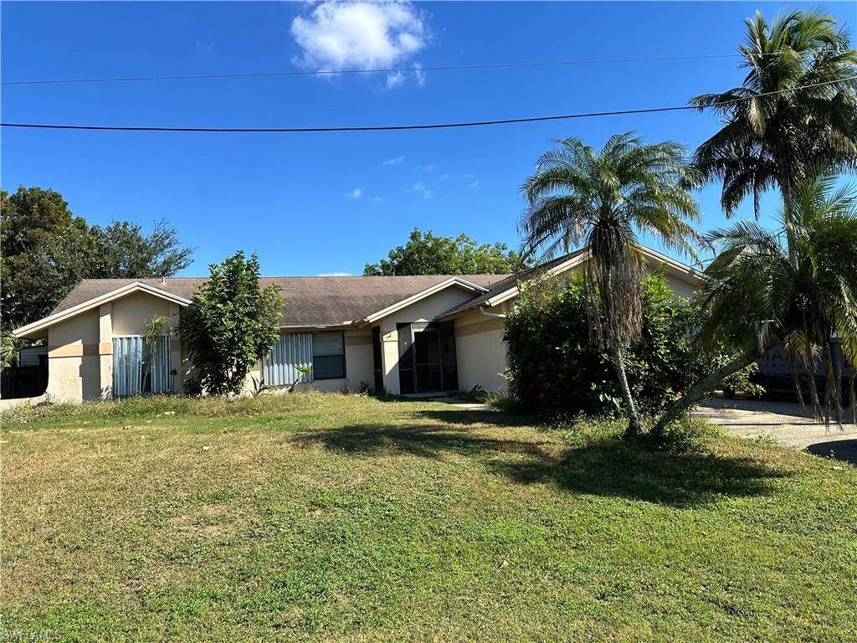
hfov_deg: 71.6
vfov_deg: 56.8
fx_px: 594
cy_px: 322
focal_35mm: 24
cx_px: 428
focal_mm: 6.86
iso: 80
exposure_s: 1/2967
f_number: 1.78
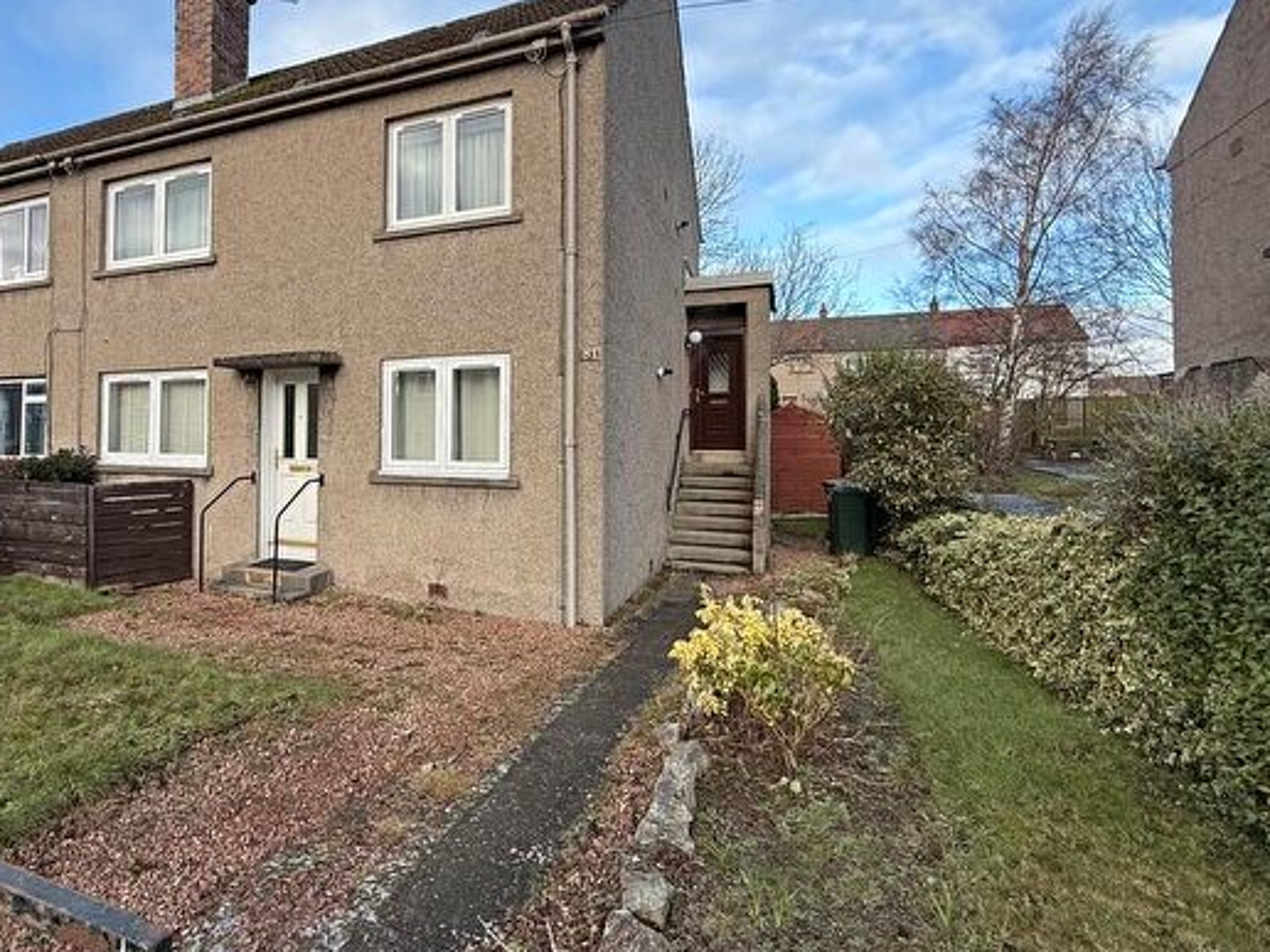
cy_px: 432
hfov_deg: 83.1
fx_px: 697
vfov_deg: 68.5
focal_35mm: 19
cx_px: 477
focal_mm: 2.22
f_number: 2.2
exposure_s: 1/388
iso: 50
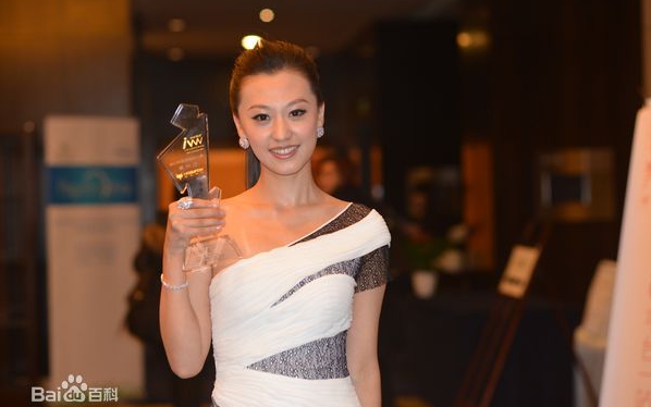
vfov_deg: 15.0
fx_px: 1544
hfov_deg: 23.8
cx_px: 326
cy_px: 206
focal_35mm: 87
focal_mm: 85
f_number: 2.8
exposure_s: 1/60
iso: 800
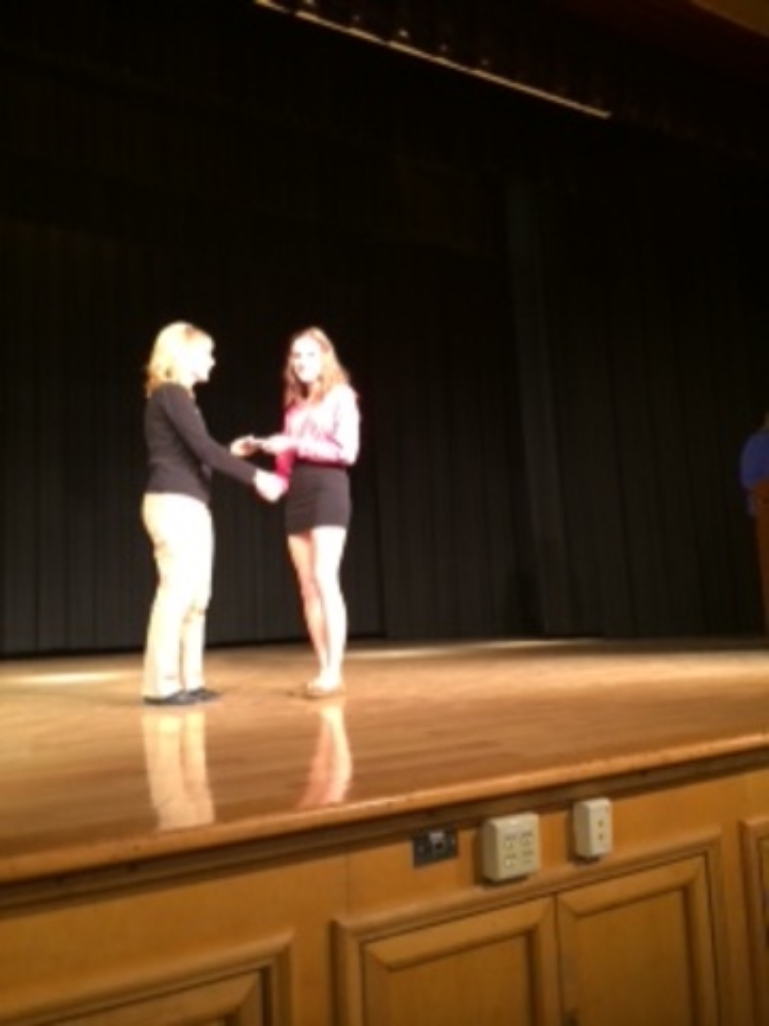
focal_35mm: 30
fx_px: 889
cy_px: 513
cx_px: 384
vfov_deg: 60.0
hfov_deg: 46.8
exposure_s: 1/30
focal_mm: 4.12
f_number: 2.2
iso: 125
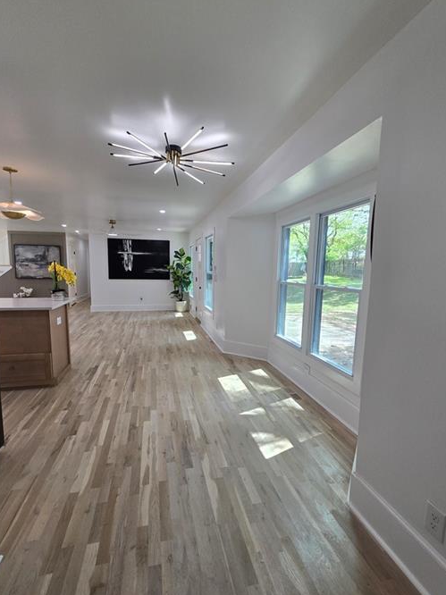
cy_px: 306
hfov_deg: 81.7
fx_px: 258
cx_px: 223
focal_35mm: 15
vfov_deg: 98.2
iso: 64
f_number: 2.2
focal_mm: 2.2
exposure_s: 1/120
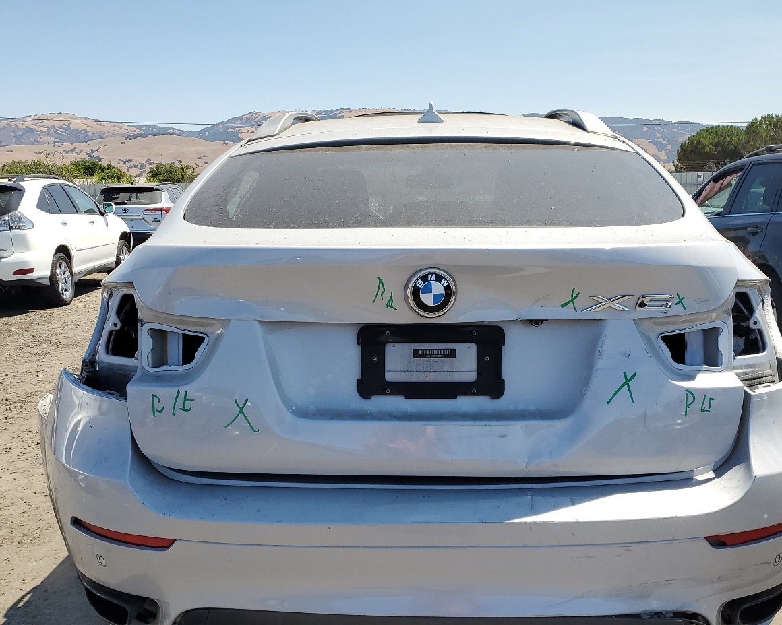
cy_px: 387
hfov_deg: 51.4
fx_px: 810
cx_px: 432
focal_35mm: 35
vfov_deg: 41.9
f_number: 1.5
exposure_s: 1/3333
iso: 50
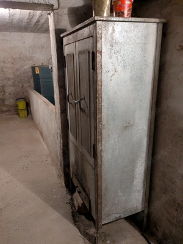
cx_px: 92
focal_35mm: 27
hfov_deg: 51.4
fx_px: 190
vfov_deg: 65.3
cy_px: 122
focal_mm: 4.38
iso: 627
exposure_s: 1/25
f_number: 1.73
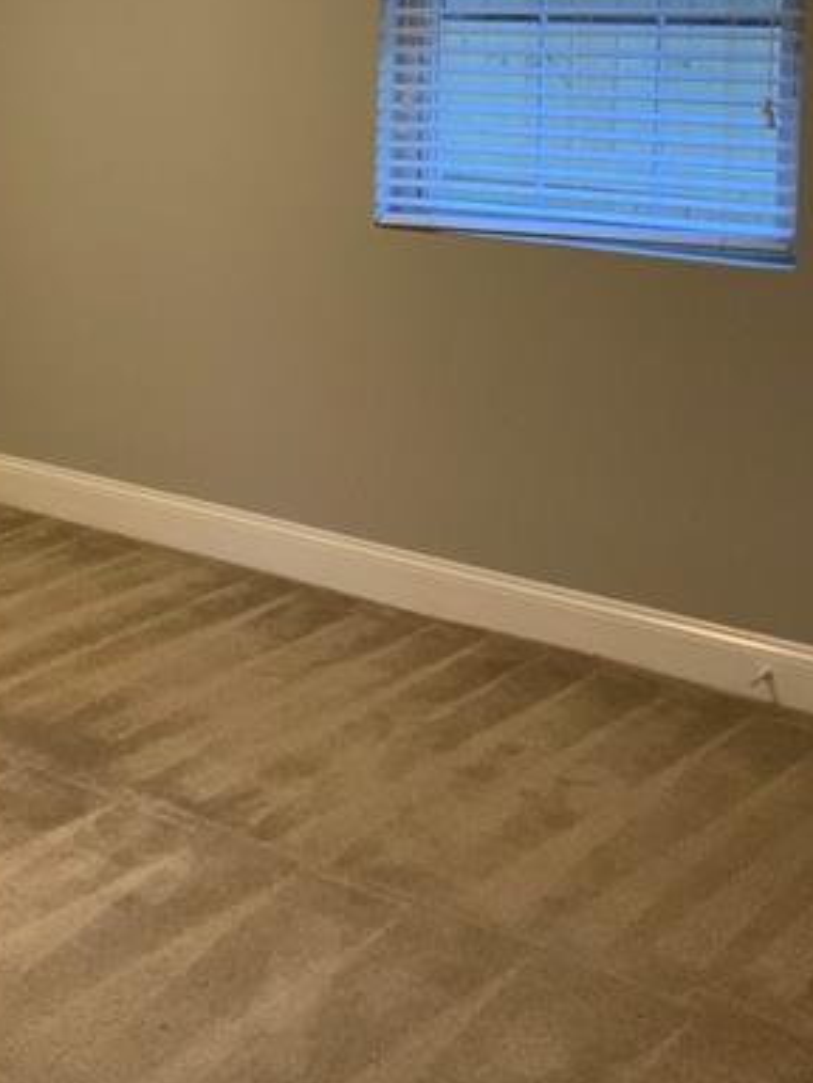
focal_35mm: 58
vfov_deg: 31.7
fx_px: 1816
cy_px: 116
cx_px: 51
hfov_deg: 24.4
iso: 100
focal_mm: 3
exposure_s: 1/60
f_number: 1.8
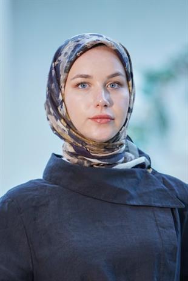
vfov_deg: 14.4
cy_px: 140
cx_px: 94
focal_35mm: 142
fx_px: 1111
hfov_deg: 9.7
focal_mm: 142
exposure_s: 1/200
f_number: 3.5
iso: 640
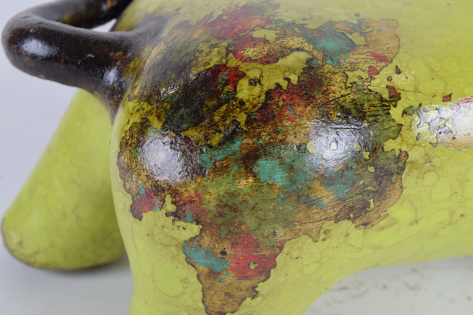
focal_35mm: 82
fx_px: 1084
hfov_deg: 24.6
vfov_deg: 16.6
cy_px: 158
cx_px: 236
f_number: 10
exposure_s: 1/125
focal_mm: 55
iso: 800
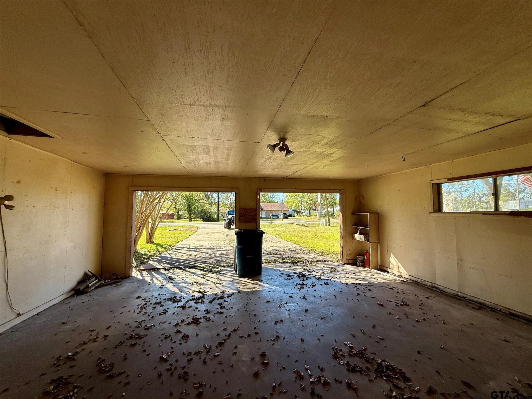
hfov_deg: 102.1
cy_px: 200
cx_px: 266
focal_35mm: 14
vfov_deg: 85.7
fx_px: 215
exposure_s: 1/379
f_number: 2.2
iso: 50
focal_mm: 2.22
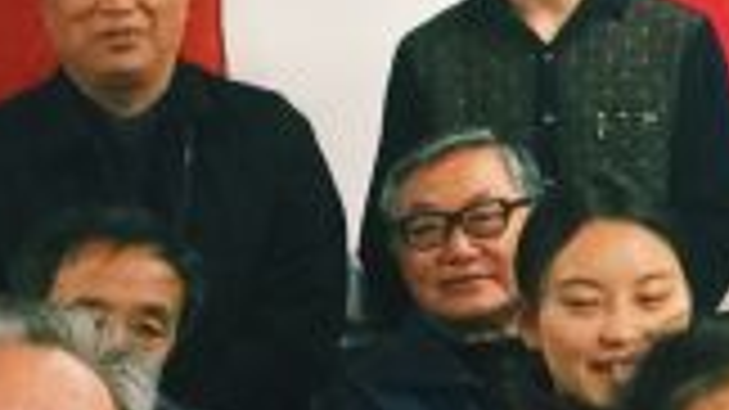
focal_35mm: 156
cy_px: 45
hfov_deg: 13.0
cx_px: 1138
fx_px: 3015
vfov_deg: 7.7
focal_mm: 4.15
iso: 100
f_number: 2.2
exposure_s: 1/10
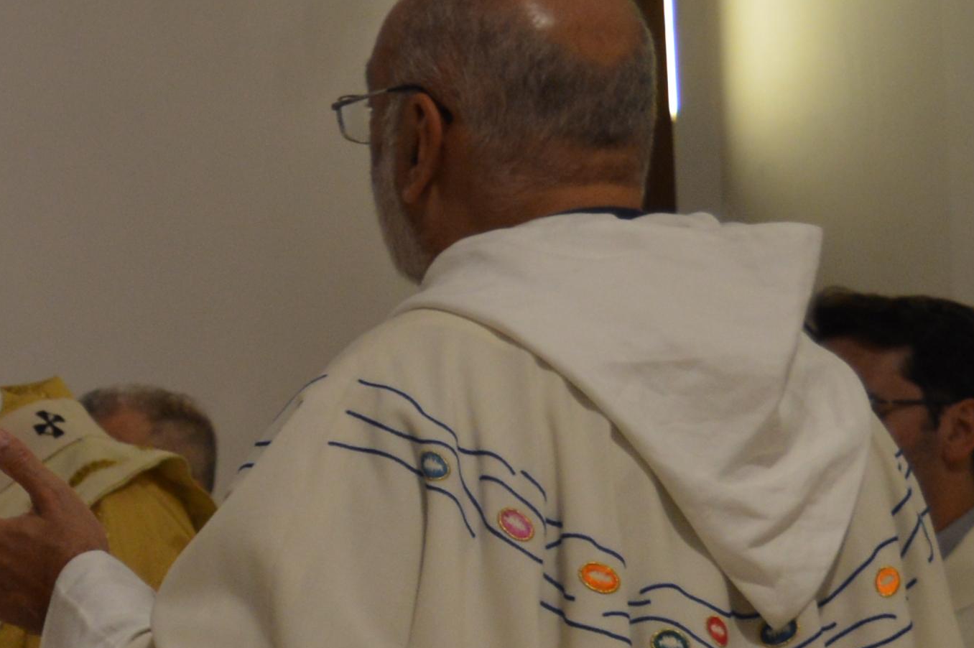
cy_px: 619
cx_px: -659
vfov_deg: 7.9
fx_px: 4677
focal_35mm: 173
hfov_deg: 11.2
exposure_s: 1/60
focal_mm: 26
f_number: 4
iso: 400
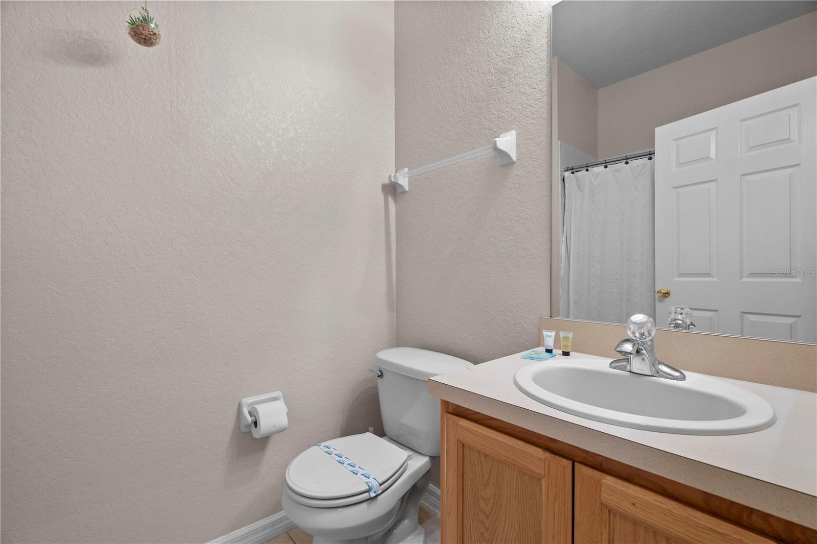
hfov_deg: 96.7
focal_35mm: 16
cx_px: 408
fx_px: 363
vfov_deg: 73.7
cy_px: 272
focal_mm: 16
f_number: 7.1
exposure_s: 1/1.67
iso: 320
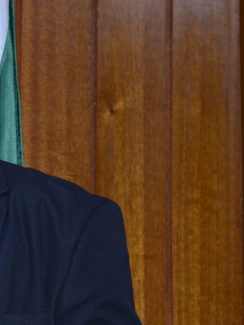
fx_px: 2152
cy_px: 191
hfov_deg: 6.3
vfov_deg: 8.6
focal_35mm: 229
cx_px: -211
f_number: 5.3
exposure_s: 1/80
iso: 1600
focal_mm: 70
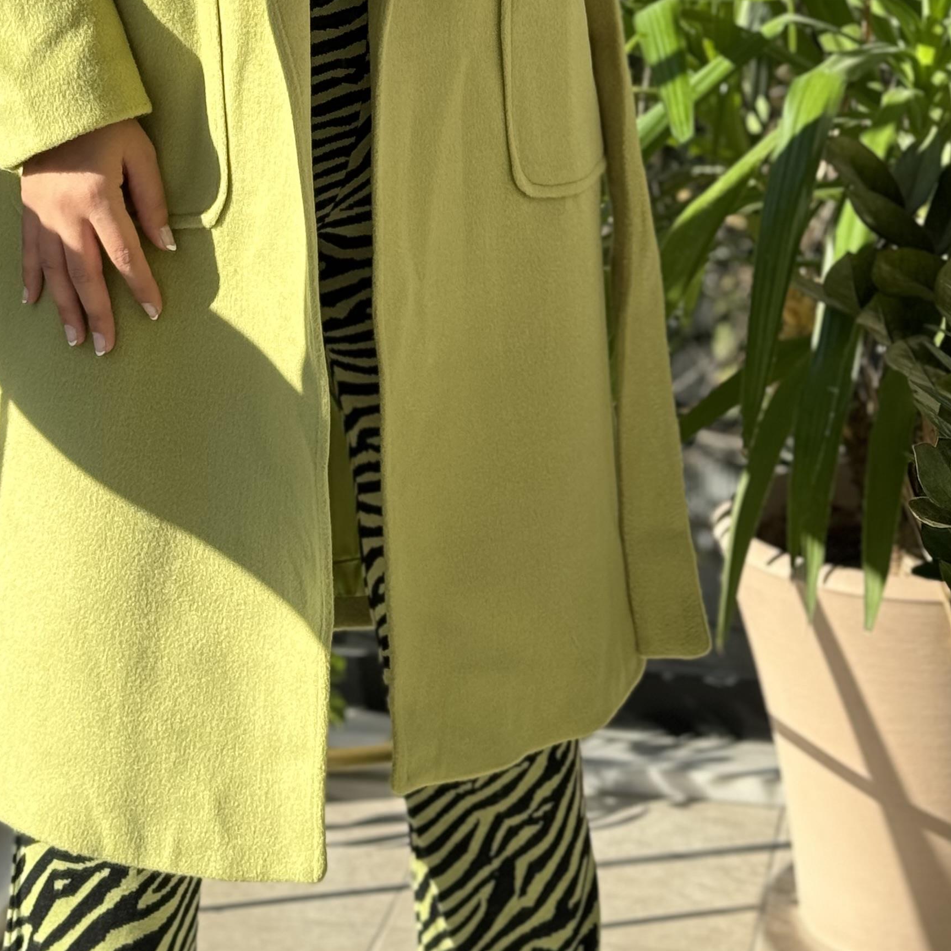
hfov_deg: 17.6
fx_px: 3077
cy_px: -117
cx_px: 389
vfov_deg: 17.0
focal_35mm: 99
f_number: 1.78
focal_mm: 6.86
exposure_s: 1/658
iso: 64
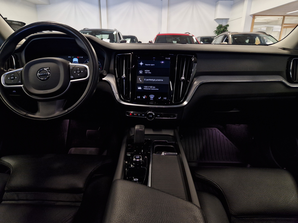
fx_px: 198
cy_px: 112
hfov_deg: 73.9
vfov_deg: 58.9
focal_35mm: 23
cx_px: 149
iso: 200
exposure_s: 1/100
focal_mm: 5.4
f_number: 1.8
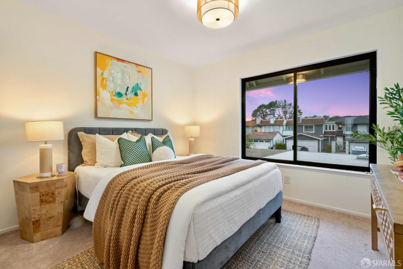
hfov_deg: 96.7
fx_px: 179
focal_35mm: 16
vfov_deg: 73.7
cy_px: 134
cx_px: 202
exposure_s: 1/2
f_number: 16
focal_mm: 16
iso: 400
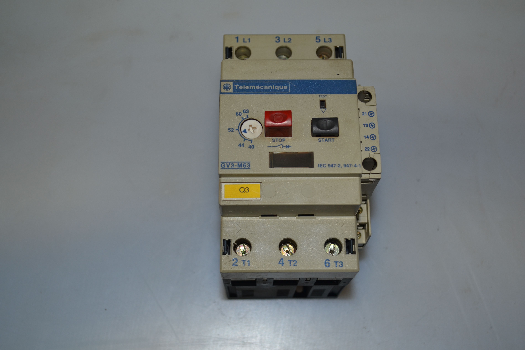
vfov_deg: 31.9
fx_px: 612
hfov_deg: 46.4
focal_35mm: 42
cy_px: 175
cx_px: 262
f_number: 4.5
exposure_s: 1/60
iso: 200
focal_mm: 28
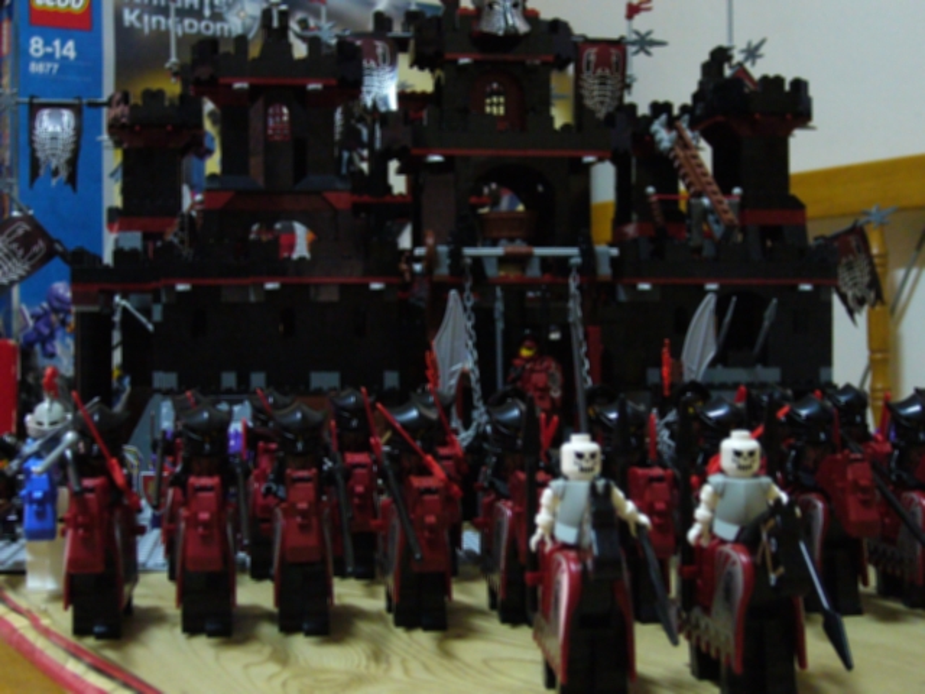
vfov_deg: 26.6
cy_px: 347
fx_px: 1470
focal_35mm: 55
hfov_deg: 34.9
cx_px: 462
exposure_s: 1/8
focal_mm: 9.1
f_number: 3.5
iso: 400
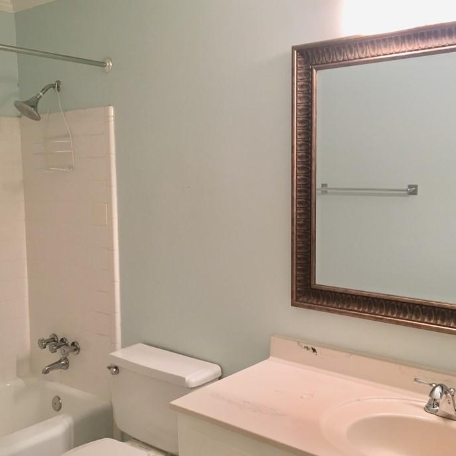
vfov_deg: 43.8
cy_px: 237
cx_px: 244
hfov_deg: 43.8
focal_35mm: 38
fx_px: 566
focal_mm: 4.15
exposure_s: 1/30
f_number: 2.2
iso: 64
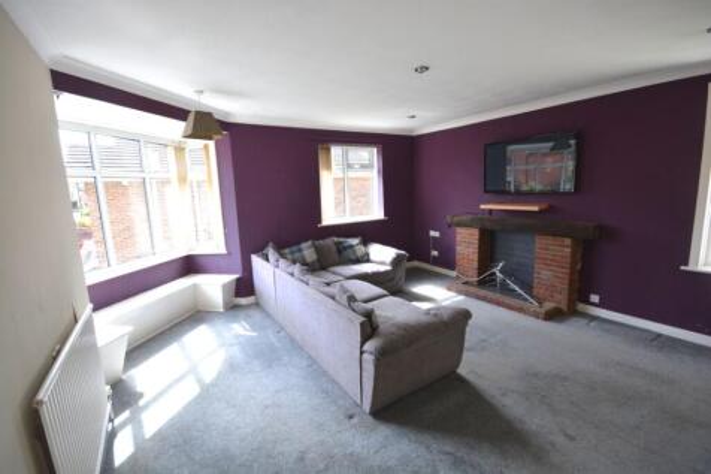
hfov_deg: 100.4
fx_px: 296
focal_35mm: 15
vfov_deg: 77.3
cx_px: 356
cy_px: 237
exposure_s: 1/80
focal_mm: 10
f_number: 8
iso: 400
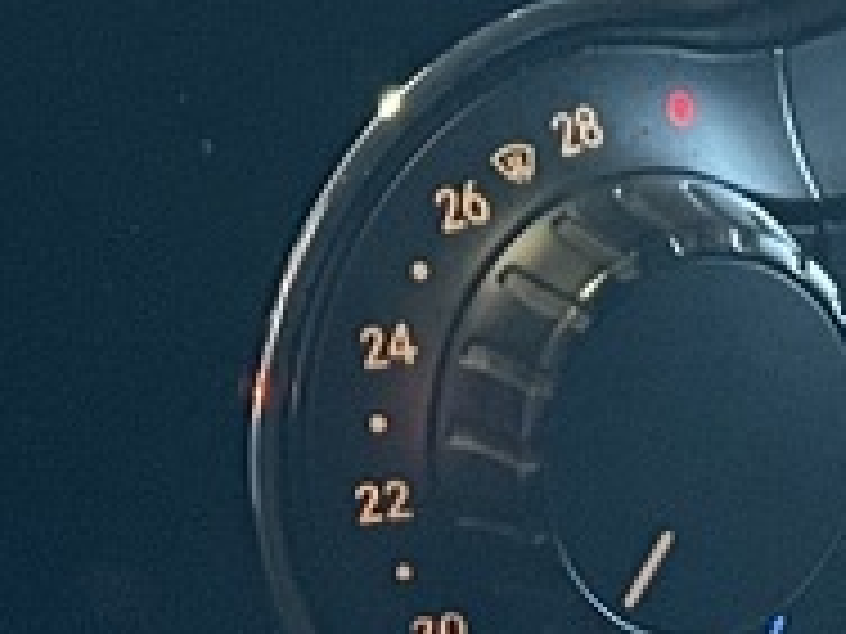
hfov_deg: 9.9
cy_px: -1174
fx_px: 4863
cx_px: 279
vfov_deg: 6.8
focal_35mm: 199
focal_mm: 4.2
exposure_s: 1/60
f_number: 1.6
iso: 320
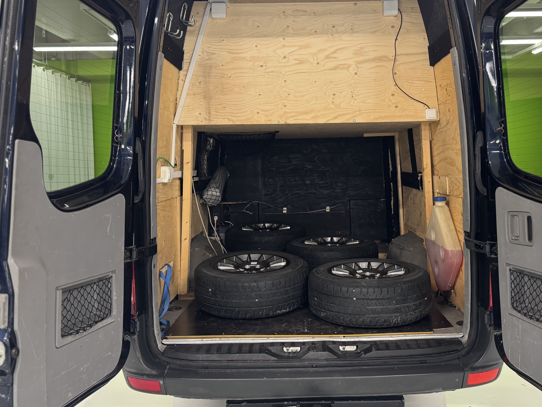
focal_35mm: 32
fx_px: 501
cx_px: 307
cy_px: 189
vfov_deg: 44.1
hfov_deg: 56.6
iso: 250
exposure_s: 1/50
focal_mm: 6.76
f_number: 1.78
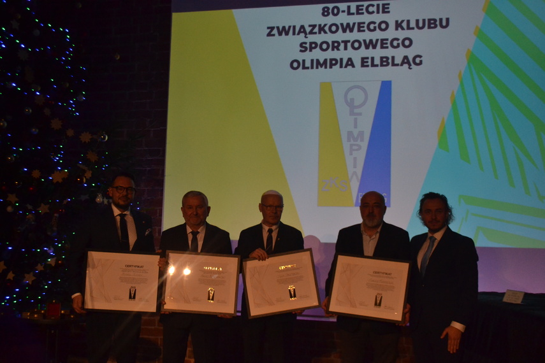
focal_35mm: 48
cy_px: 182
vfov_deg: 28.1
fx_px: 727
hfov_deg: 41.1
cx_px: 272
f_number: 4.8
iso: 1800
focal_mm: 32
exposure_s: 1/500
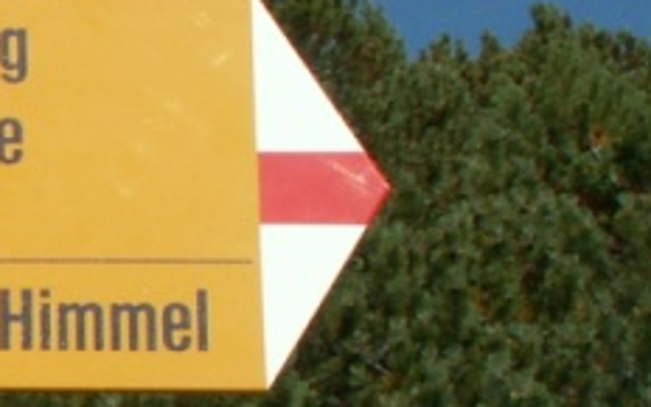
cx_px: -567
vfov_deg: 7.9
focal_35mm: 164
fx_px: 2910
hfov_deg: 11.7
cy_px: 441
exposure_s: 1/250
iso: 50
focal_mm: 5.86
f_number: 7.1
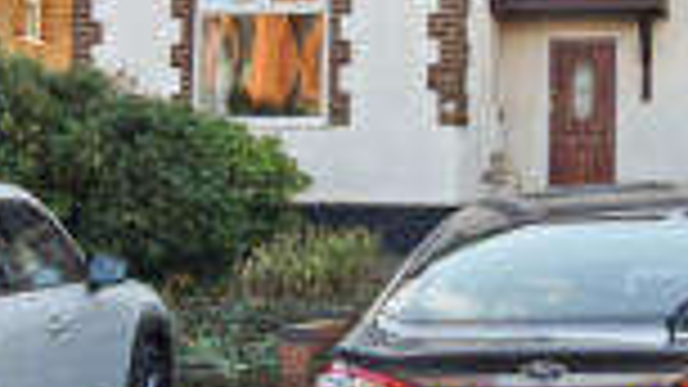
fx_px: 1354
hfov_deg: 28.4
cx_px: 438
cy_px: 214
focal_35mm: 74
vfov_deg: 16.2
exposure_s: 1/200
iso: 400
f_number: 7.1
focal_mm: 11
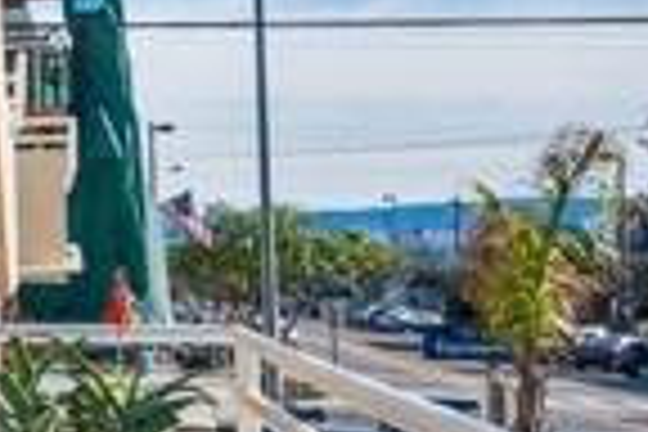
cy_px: 178
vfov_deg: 17.1
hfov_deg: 17.9
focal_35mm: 80
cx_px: -639
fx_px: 1440
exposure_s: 1/250
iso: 200
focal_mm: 12
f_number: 13
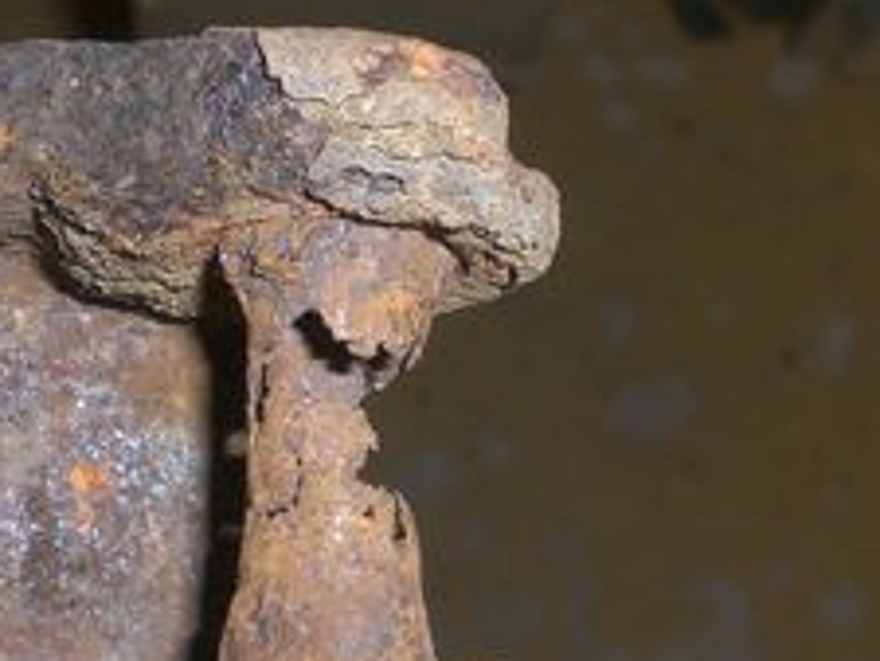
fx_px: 2747
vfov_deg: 13.7
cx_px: 352
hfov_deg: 18.2
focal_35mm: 108
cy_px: 454
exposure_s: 1/30
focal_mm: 6.3
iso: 50
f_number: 4.4
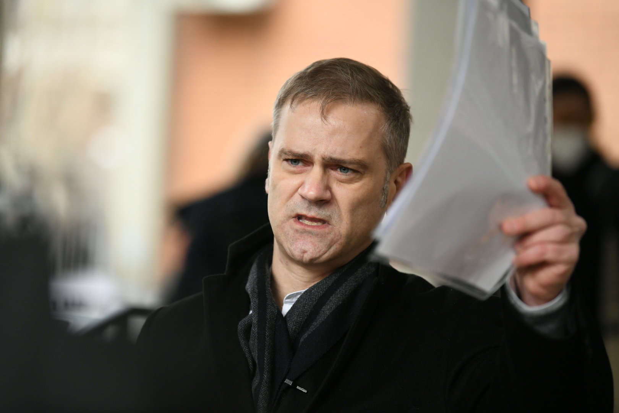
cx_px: 310
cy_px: 206
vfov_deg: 8.1
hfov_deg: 12.1
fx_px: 2923
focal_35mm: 170
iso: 1600
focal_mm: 170
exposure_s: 1/1000
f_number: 2.8
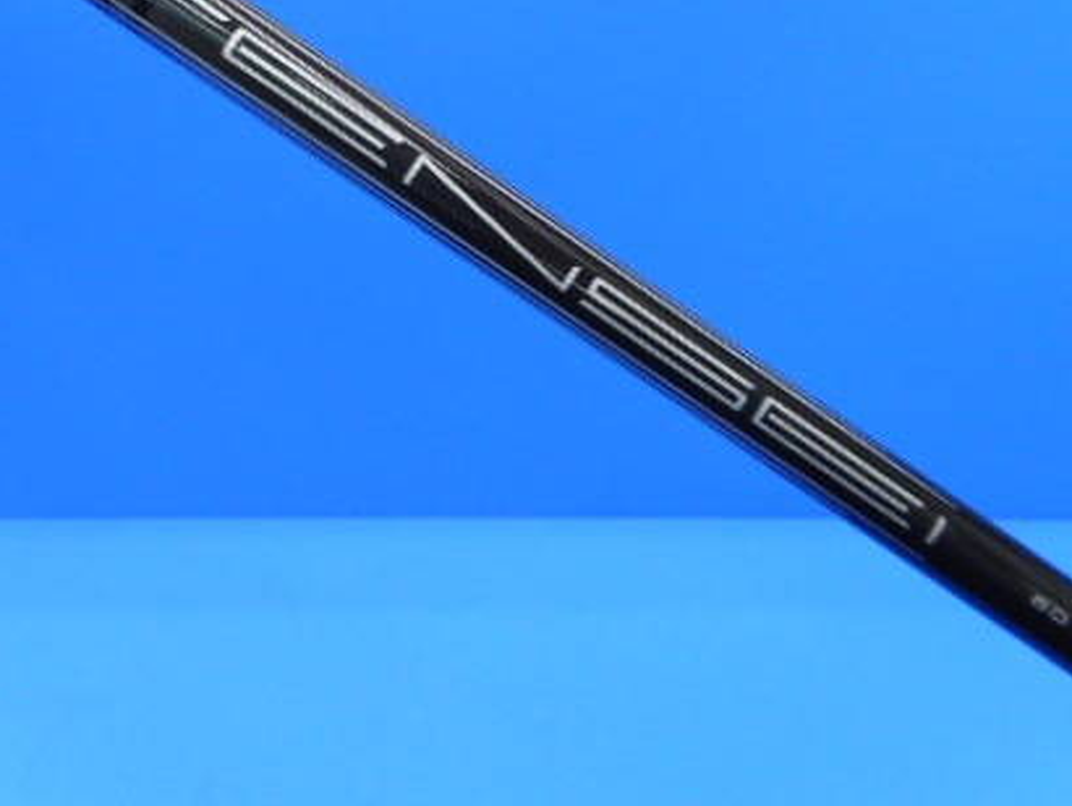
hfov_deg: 47.8
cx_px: 492
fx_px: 1208
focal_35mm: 39
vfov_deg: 36.2
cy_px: 222
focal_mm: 4.5
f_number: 3.7
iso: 125
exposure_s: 1/30
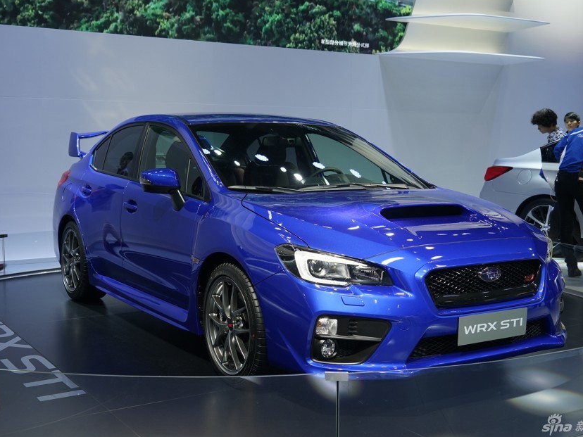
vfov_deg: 33.6
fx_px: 724
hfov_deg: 43.8
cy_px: 216
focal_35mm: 43
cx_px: 299
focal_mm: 39
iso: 250
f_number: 6.3
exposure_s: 1/60
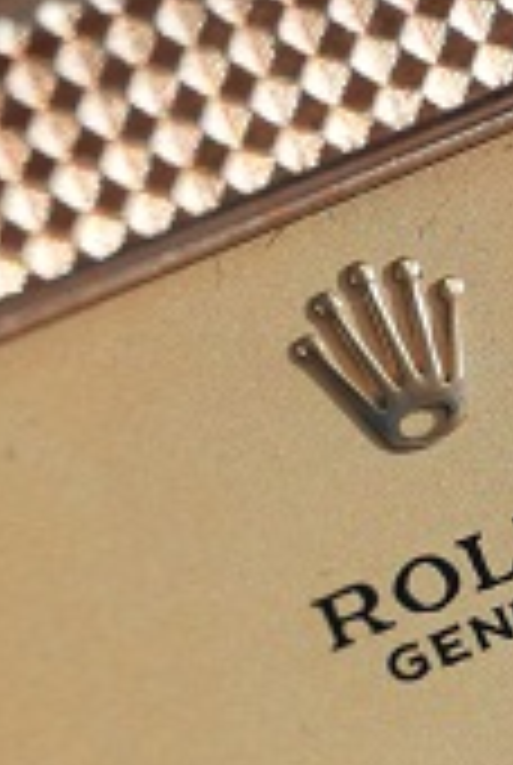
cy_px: 1024
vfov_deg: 4.3
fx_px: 10111
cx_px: 842
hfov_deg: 2.9
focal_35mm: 475
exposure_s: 1/250
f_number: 2.8
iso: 1000
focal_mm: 105
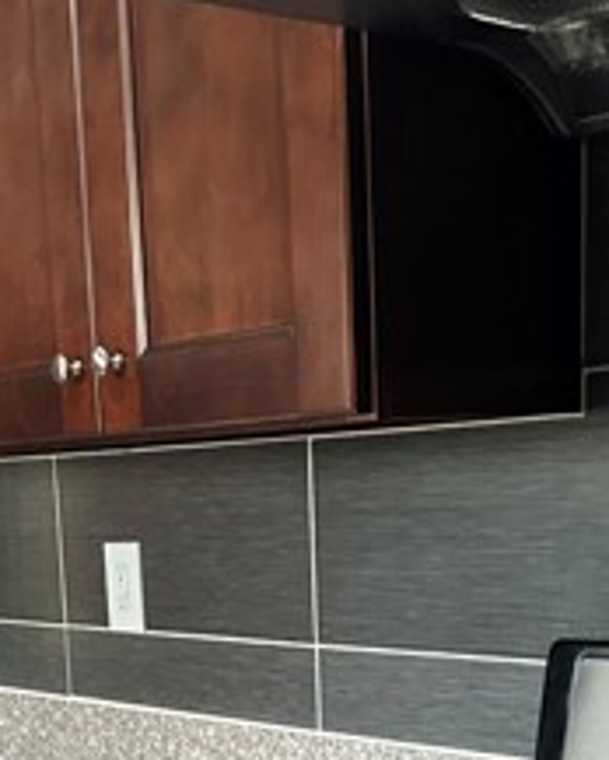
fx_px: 1552
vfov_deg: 25.7
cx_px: 231
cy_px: 806
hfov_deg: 22.1
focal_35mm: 69
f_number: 1.78
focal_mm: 6.86
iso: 640
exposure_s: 1/60
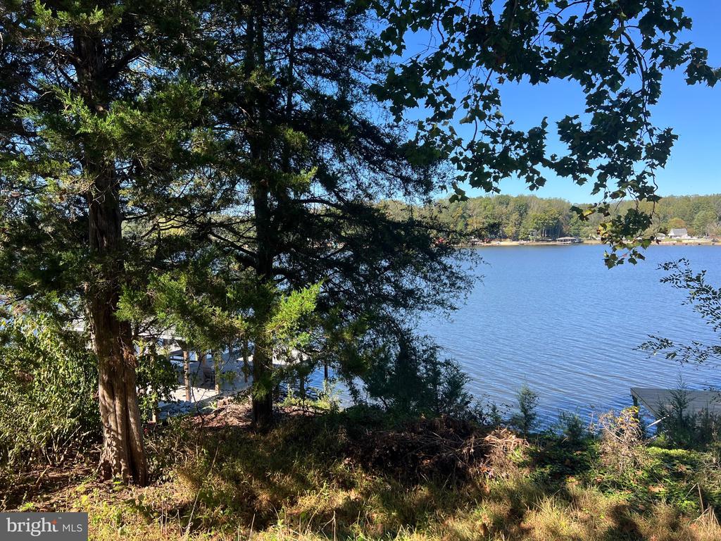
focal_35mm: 26
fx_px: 542
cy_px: 270
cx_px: 360
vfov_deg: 53.1
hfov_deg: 67.3
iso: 50
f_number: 1.5
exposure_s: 1/1159
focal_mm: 5.7
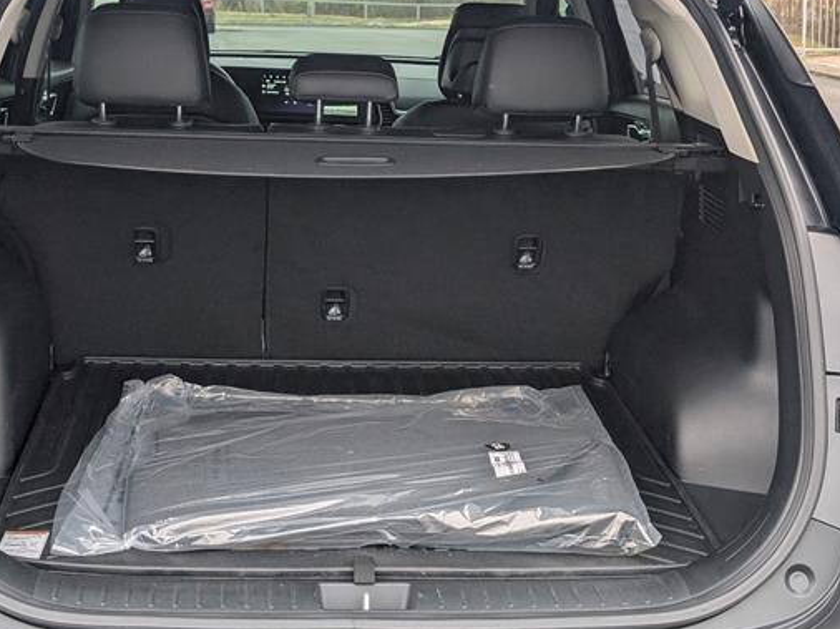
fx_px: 1504
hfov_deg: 31.2
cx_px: 367
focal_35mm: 62
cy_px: 254
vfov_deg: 23.6
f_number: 1.68
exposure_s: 1/238
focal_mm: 6.9
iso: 45
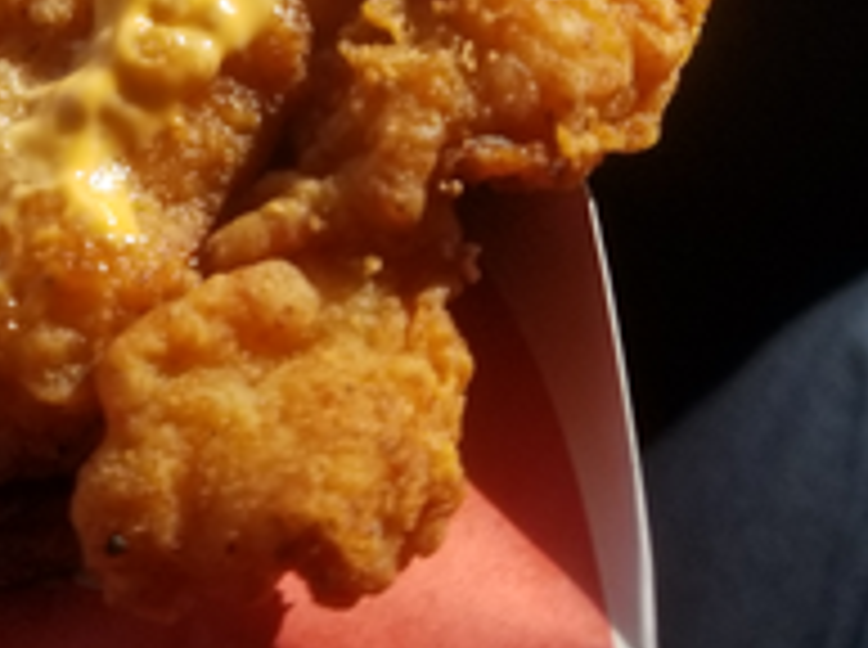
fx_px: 2027
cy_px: -306
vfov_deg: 16.6
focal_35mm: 81
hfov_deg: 22.9
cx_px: -63
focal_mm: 4.3
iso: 50
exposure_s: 1/766
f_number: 1.7
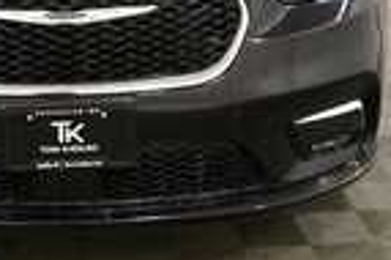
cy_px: 1
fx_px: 911
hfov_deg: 23.8
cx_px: 71
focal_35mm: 84
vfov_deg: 15.9
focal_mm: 20
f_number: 5.6
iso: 1250
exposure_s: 1/125
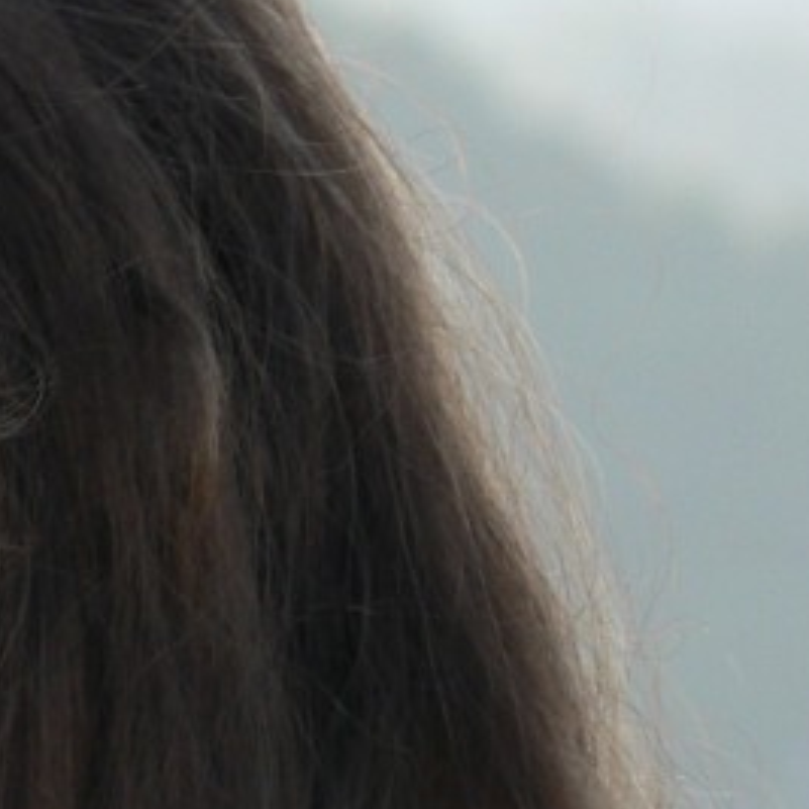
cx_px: -212
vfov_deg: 2.2
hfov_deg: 2.1
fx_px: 21549
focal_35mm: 815
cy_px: 594
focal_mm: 40.1
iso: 80
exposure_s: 1/200
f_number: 4
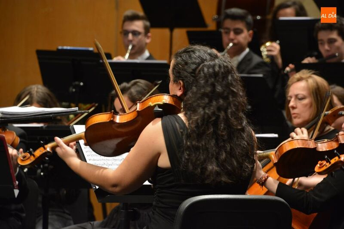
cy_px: 114
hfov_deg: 4.6
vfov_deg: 3.1
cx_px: 172
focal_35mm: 450
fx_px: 4299
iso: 1250
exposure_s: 1/40
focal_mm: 300
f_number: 11
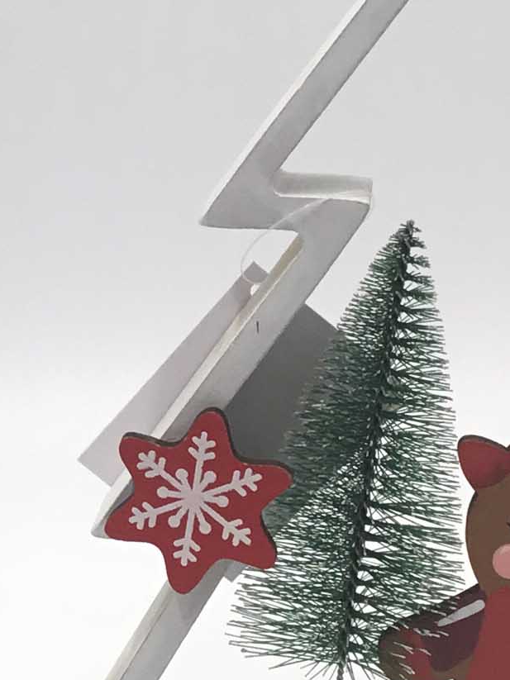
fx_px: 2417
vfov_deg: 15.9
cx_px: -57
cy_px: 159
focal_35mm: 123
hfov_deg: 11.9
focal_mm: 3.3
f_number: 2.4
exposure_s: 1/189
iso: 25
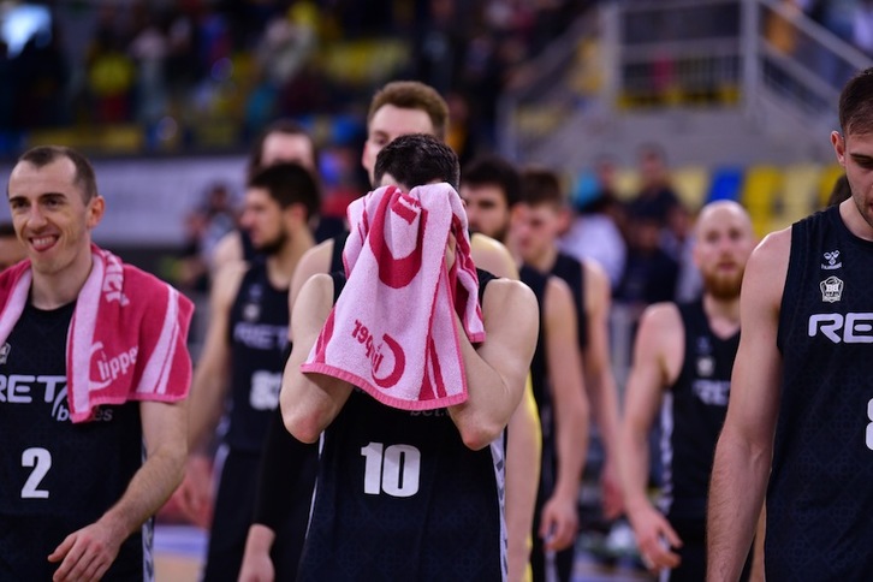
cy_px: 291
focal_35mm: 150
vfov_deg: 9.1
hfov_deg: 13.7
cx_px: 436
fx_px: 3637
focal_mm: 150
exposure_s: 1/800
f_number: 2.8
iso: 1250
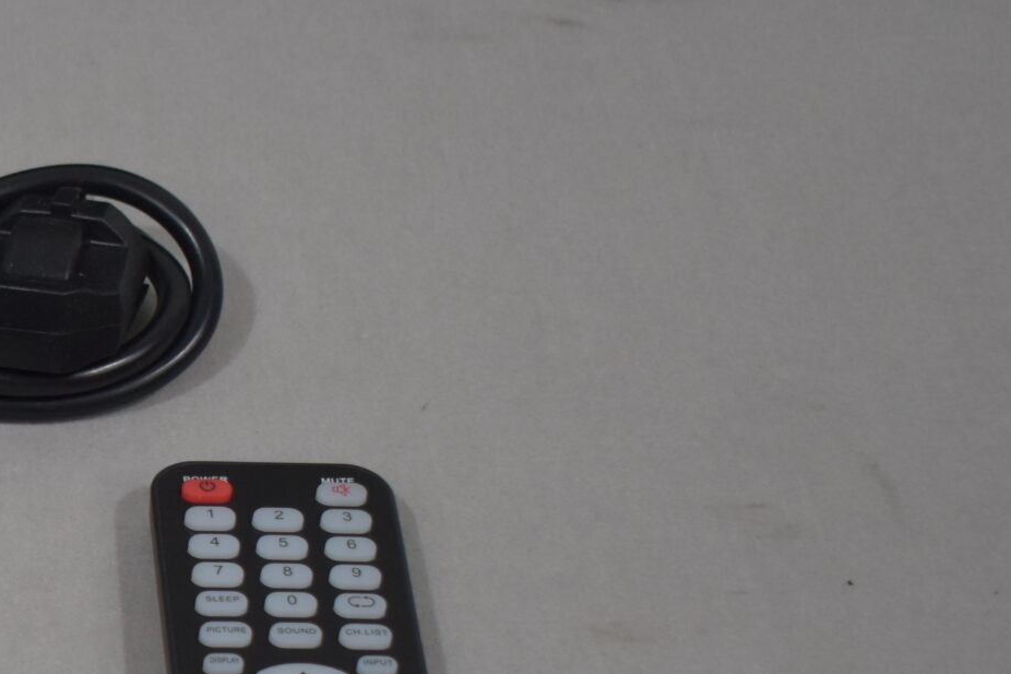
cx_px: -382
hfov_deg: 13.9
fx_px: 3959
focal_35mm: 141
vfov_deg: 9.6
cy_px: 739
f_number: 4.5
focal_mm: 34
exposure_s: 1/250
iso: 640
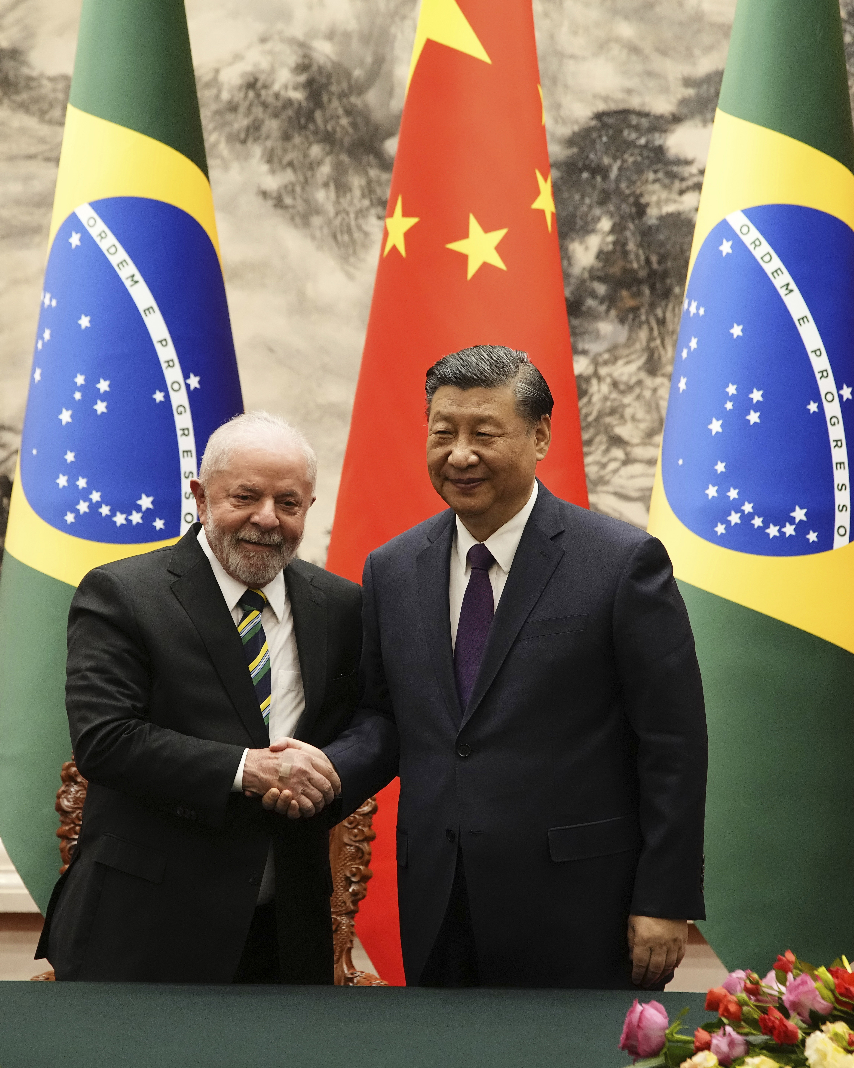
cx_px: 327
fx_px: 7930
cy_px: 534
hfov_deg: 6.2
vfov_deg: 7.7
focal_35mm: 251
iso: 3200
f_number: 5.6
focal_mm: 178
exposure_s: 1/250
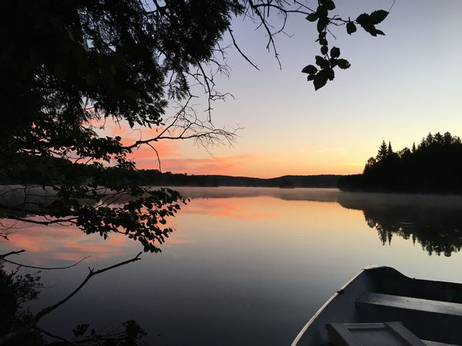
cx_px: 231
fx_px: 387
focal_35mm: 29
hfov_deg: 61.7
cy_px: 173
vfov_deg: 48.2
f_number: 2.2
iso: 25
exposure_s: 1/40
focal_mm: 4.15
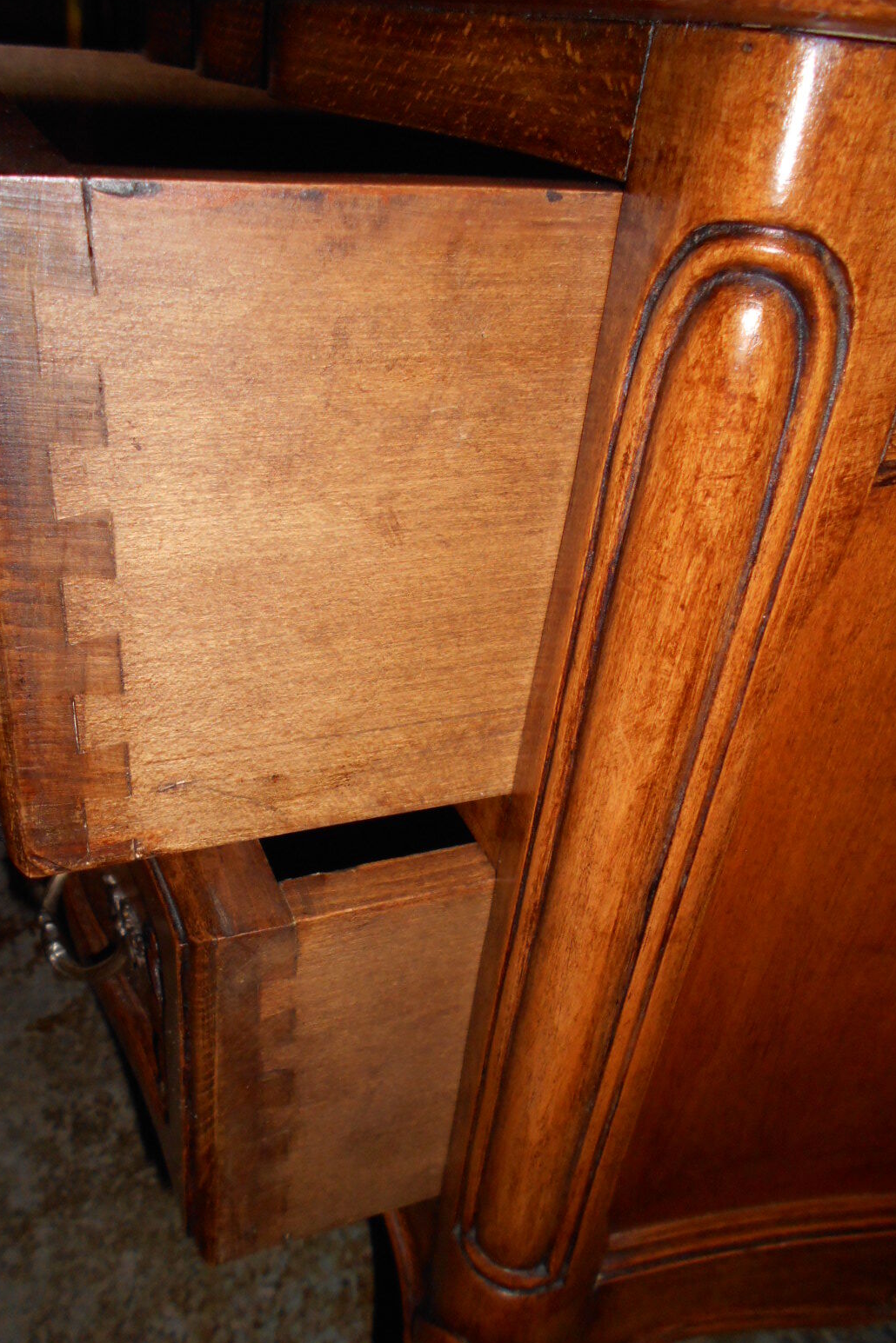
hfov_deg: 46.3
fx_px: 1045
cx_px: 385
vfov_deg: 65.5
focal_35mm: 28
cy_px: 688
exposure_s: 1/25
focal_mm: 4.6
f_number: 8
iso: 200
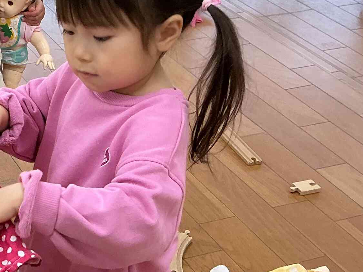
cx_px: -11
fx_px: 871
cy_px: 134
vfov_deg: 17.8
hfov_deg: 22.5
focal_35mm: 83
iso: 64
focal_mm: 3
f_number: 1.8
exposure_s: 1/60
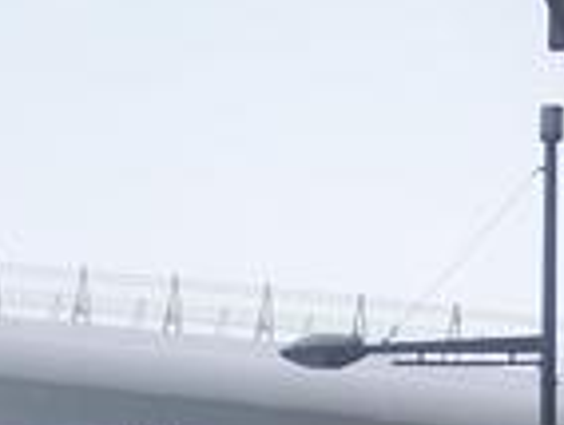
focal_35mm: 171
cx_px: 342
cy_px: 866
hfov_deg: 11.5
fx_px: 2791
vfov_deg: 8.3
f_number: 2.8
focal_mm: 6.3
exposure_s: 1/45
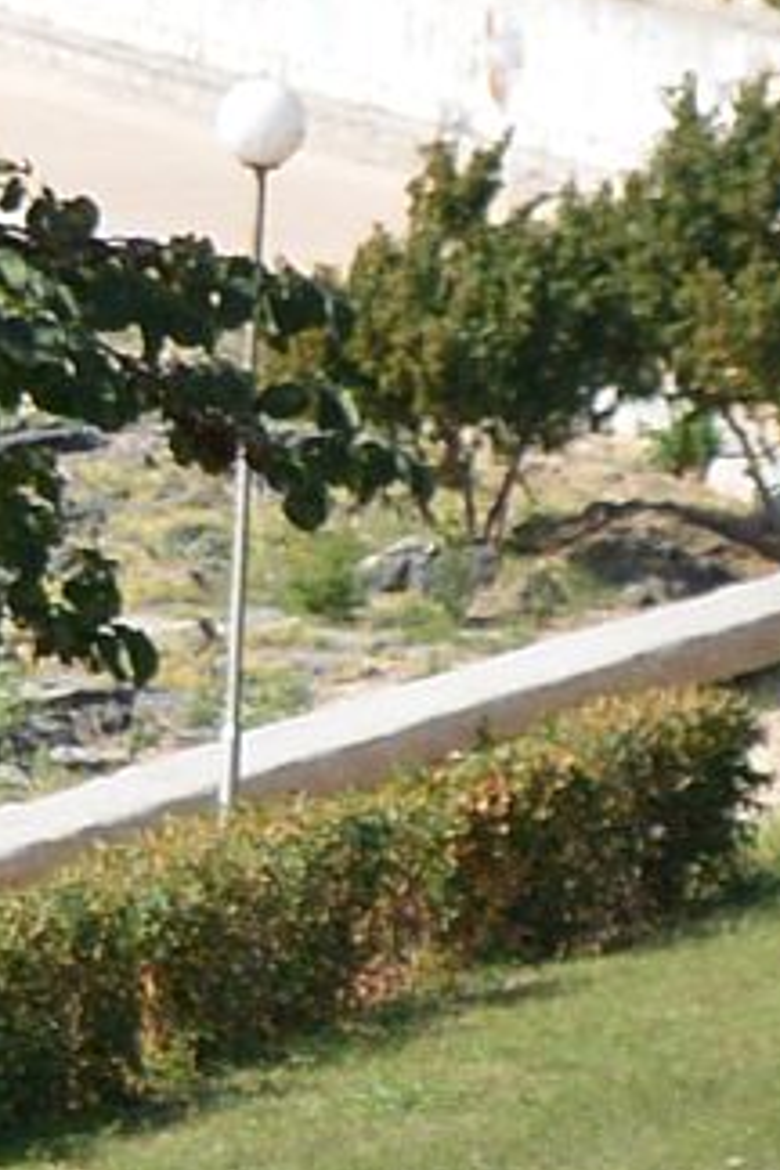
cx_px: 430
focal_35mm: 480
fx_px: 15599
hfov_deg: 2.9
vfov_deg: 4.3
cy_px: 1253
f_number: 5.6
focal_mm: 30
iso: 160
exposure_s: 1/500
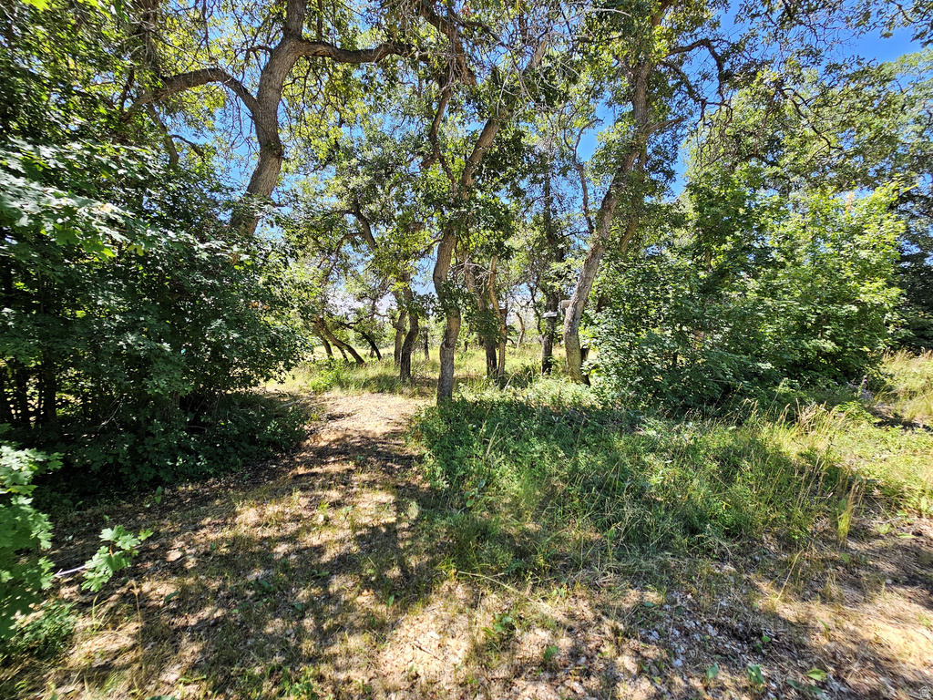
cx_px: 466
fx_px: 350
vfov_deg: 89.9
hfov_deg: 106.2
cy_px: 350
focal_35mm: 13
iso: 50
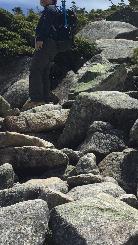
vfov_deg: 28.2
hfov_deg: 16.3
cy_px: 42
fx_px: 475
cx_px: 123
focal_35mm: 73
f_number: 2.2
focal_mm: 4.15
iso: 32
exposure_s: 1/3049
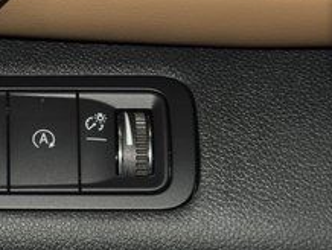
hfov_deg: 6.6
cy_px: 144
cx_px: -78
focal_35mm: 296
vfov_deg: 5.0
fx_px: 2842
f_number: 8
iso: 100
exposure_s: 1/125
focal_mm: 70
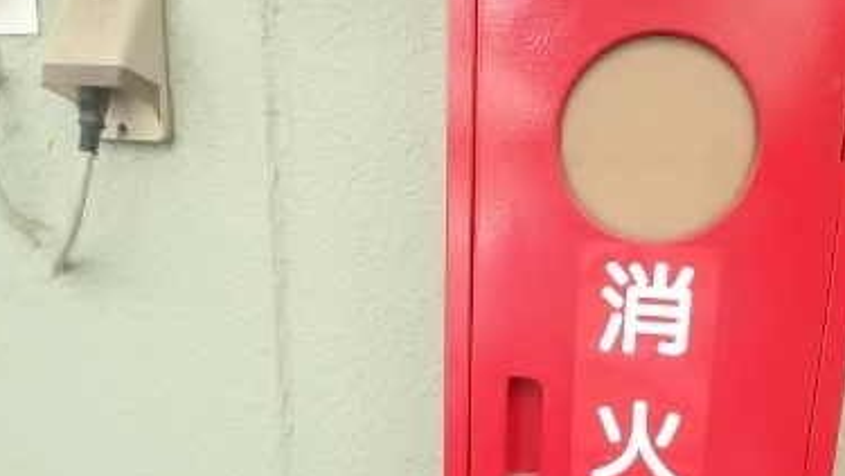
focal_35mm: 39
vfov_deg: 29.1
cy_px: 433
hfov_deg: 51.2
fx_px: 874
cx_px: 514
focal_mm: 3.7
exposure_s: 1/80
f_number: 3.5
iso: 125
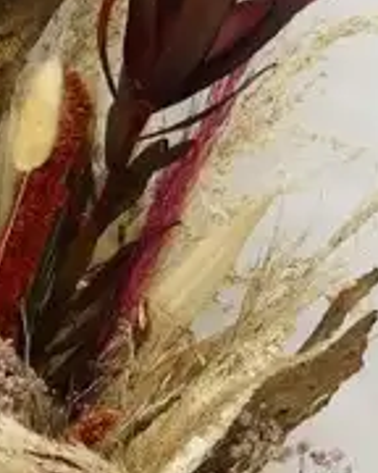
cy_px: -5
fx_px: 3160
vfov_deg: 8.5
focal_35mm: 226
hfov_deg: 6.8
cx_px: -134
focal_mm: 6
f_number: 2.4
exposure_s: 1/50
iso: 16
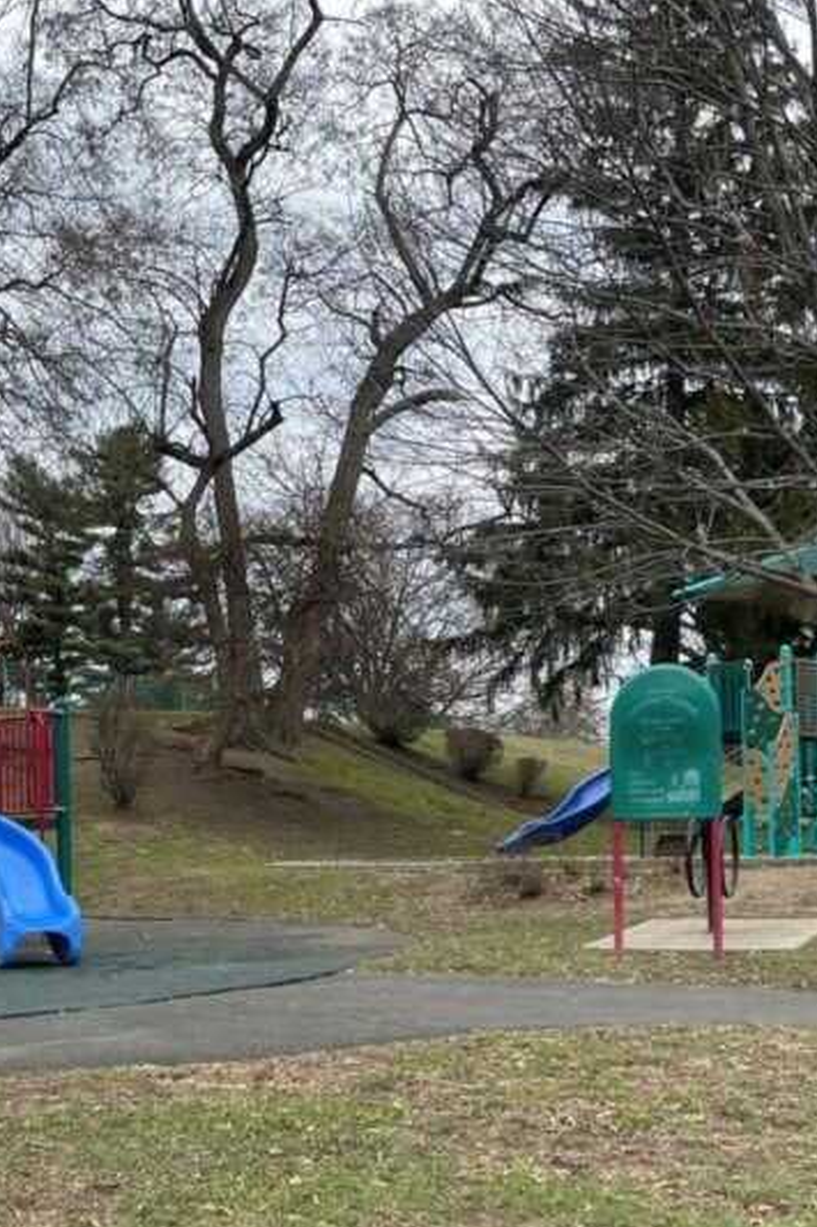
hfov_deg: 25.9
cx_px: 320
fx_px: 1771
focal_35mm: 52
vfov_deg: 37.8
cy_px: 822
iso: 32
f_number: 1.6
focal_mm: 4.2
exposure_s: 1/564
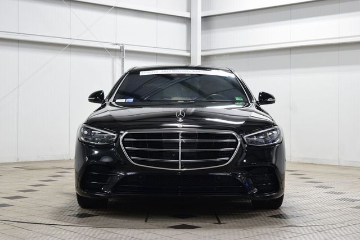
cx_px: 180
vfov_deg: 20.6
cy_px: 120
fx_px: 660
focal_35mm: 66
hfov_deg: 30.5
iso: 500
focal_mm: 44
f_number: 6.3
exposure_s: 1/15
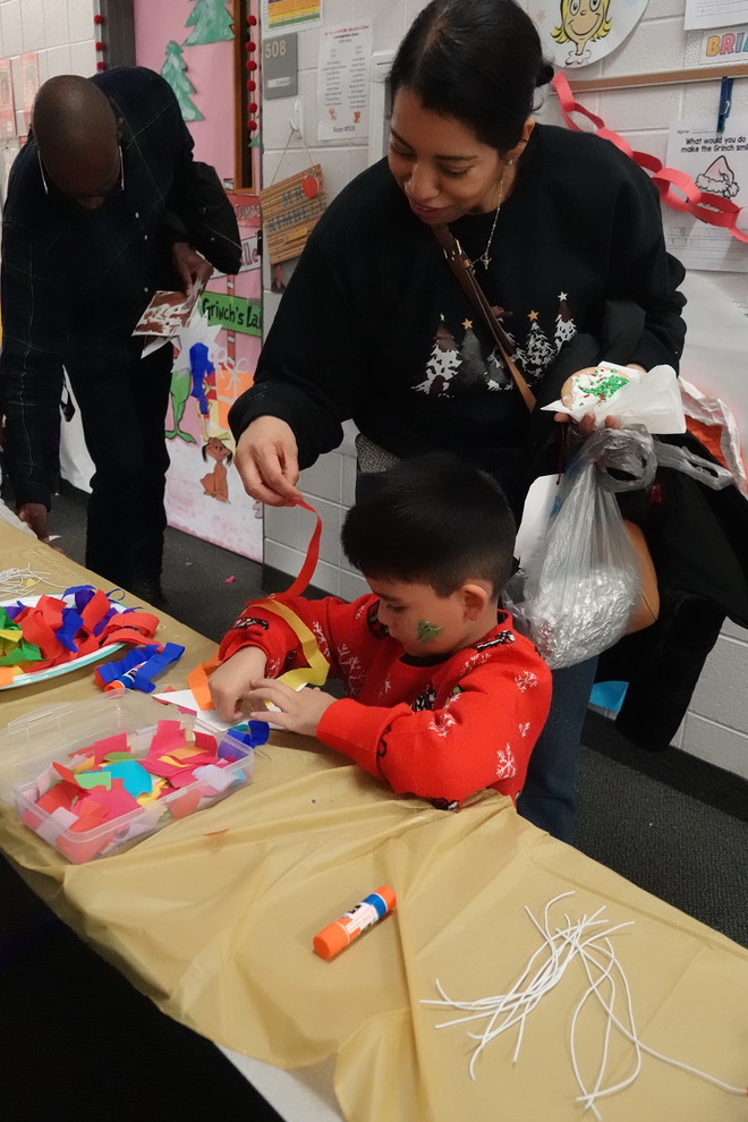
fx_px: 935
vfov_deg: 61.9
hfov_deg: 43.6
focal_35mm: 30
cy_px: 559
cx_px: 377
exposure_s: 1/160
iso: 6400
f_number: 2.8
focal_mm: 10.59
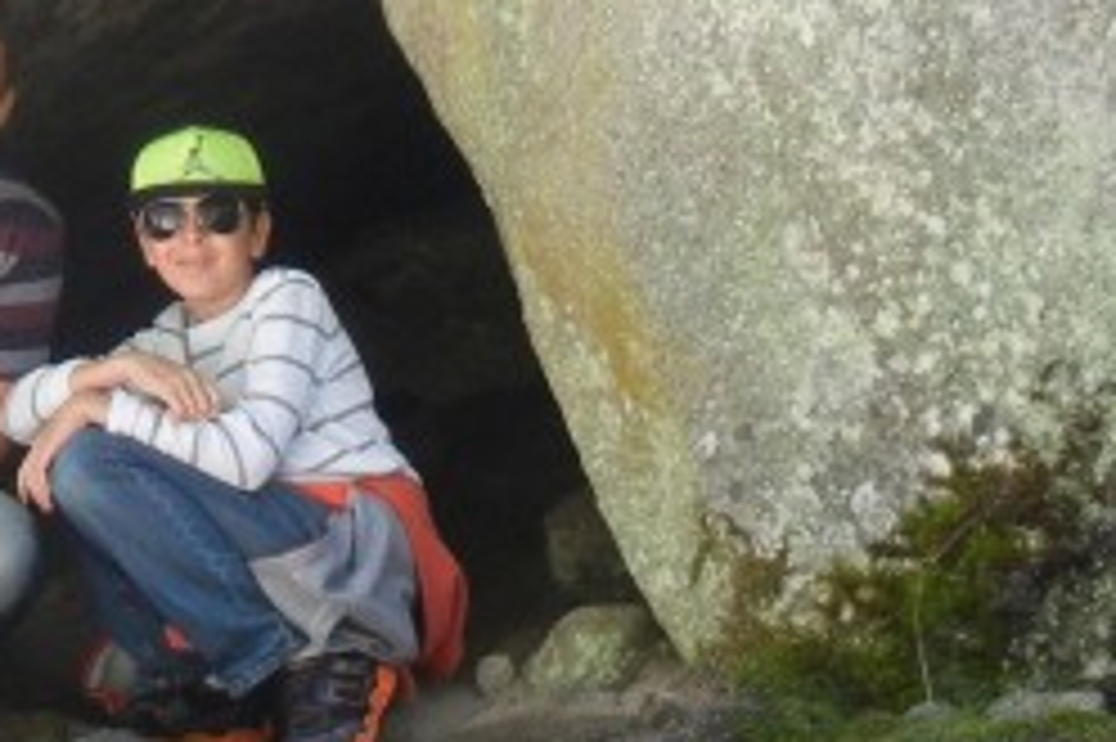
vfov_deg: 10.6
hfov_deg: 15.8
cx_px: 184
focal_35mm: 129
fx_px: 3996
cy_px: 144
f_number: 3.5
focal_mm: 5.4
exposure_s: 1/60
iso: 230
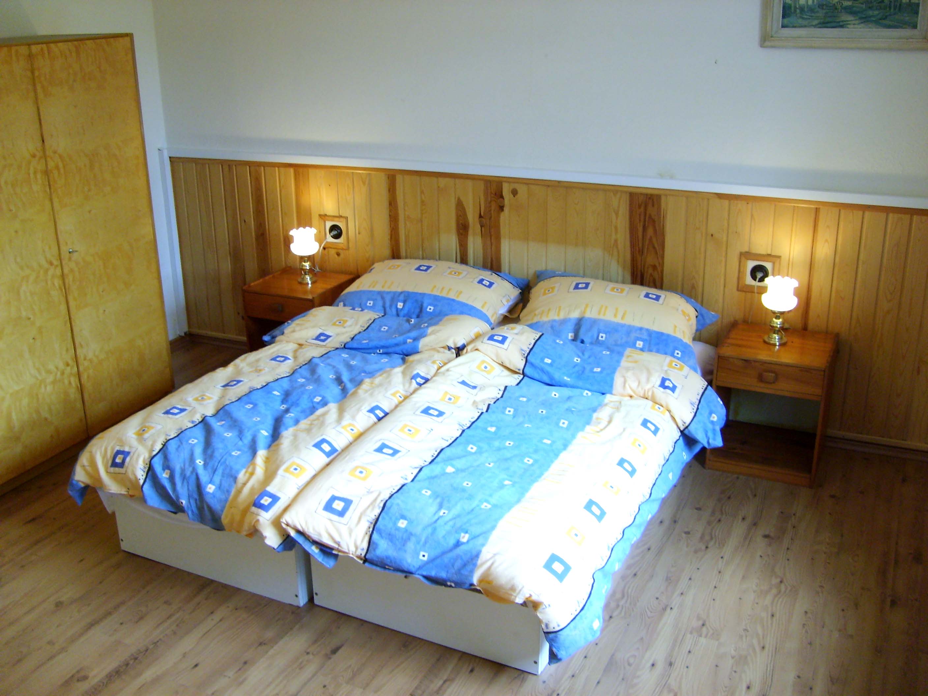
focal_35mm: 35
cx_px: 464
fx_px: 938
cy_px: 348
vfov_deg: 40.7
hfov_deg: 52.6
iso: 139
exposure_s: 1/20
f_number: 2.8
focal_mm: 5.8
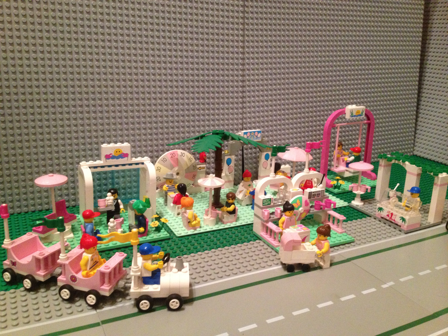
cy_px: 168
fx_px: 453
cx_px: 224
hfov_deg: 52.6
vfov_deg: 40.7
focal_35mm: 35
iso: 400
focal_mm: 4.28
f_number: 2.4
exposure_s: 1/15
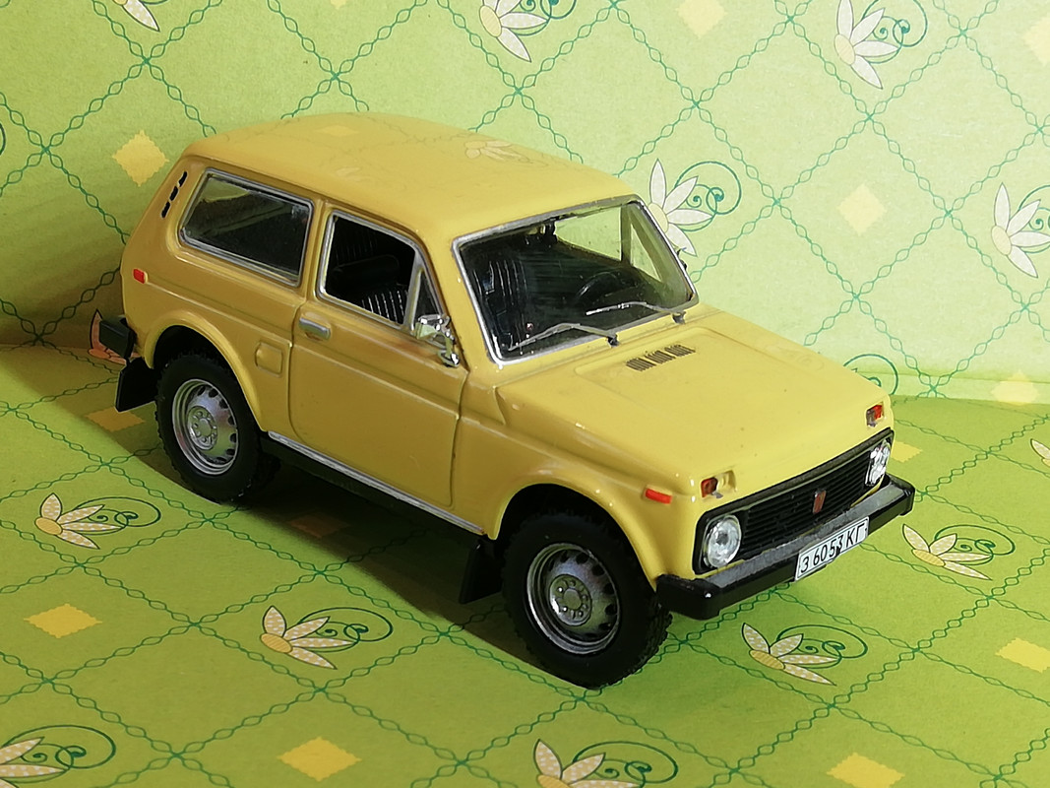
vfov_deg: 23.3
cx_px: 525
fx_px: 1911
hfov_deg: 30.7
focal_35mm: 63
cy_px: 394
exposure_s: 1/50
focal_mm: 3.46
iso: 64
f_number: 2.2
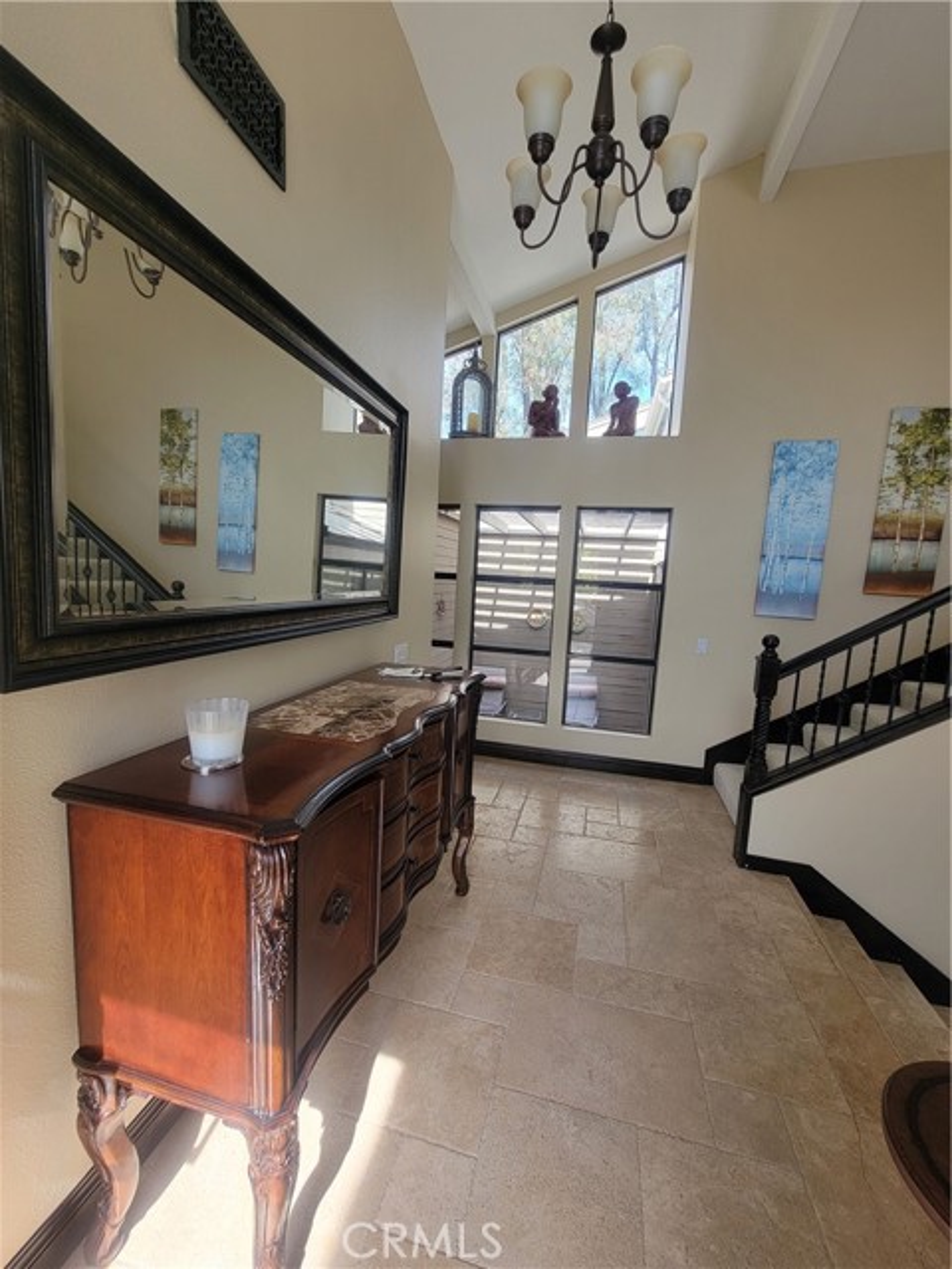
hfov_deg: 89.9
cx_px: 476
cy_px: 634
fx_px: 477
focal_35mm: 13
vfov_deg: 106.2
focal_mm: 2.2
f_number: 2.2
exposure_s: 1/120
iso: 50
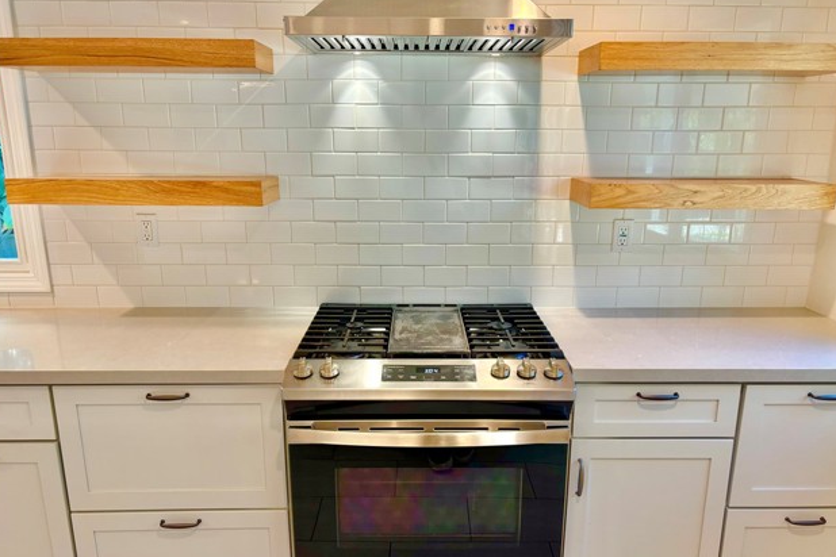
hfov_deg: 65.5
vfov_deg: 46.3
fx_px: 650
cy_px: 308
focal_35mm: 28
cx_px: 418
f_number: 1.6
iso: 100
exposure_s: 1/120
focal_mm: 5.96
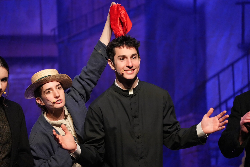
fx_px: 2083
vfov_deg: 4.6
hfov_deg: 6.9
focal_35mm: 300
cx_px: 125
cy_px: 84
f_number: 6.3
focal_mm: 300
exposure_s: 1/320
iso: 8000
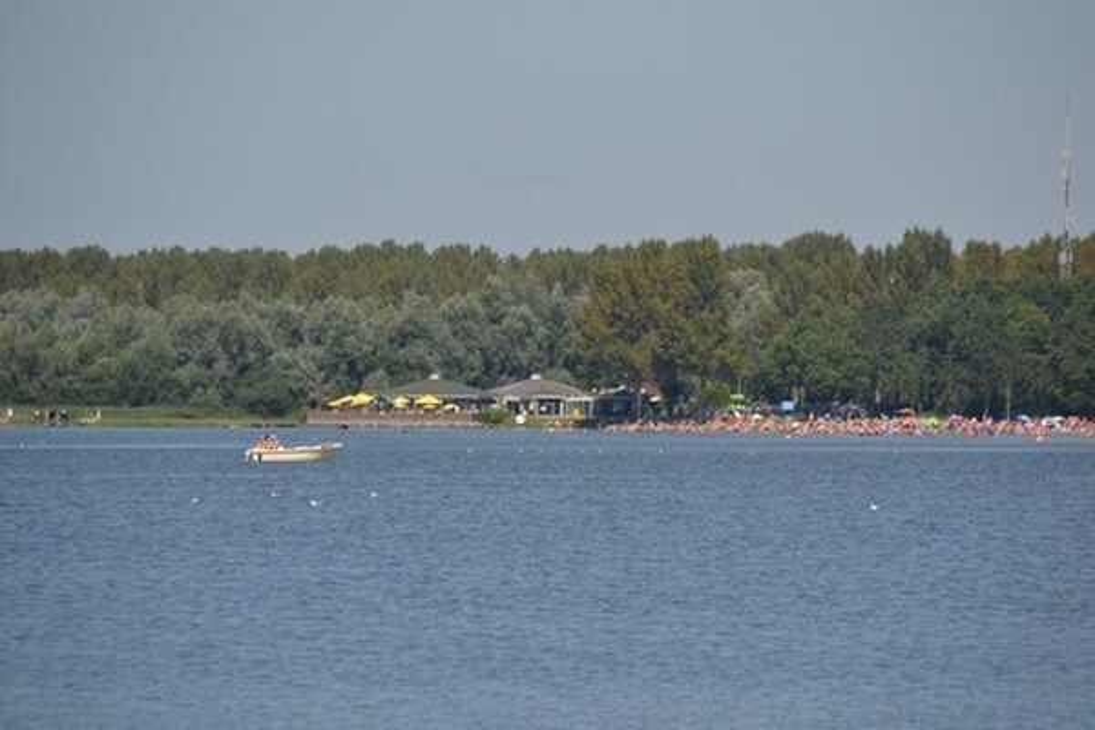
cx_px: 548
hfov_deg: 6.9
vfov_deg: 4.6
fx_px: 9124
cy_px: 365
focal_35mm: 300
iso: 400
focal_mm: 200
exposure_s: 1/2000
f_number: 6.3
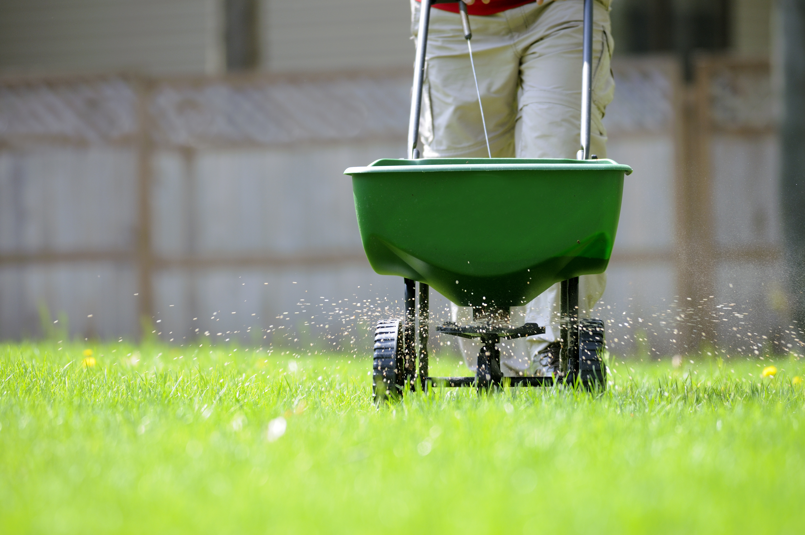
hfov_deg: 7.9
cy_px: 268
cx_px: 402
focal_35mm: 262
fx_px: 5863
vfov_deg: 5.2
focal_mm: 175
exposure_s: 1/500
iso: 200
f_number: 2.8
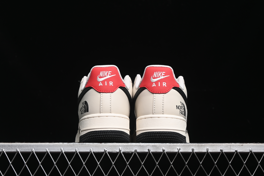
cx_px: 132
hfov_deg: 27.0
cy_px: 88
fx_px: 550
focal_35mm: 75
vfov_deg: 18.2
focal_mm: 50
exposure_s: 1/60
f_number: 6.3
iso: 160
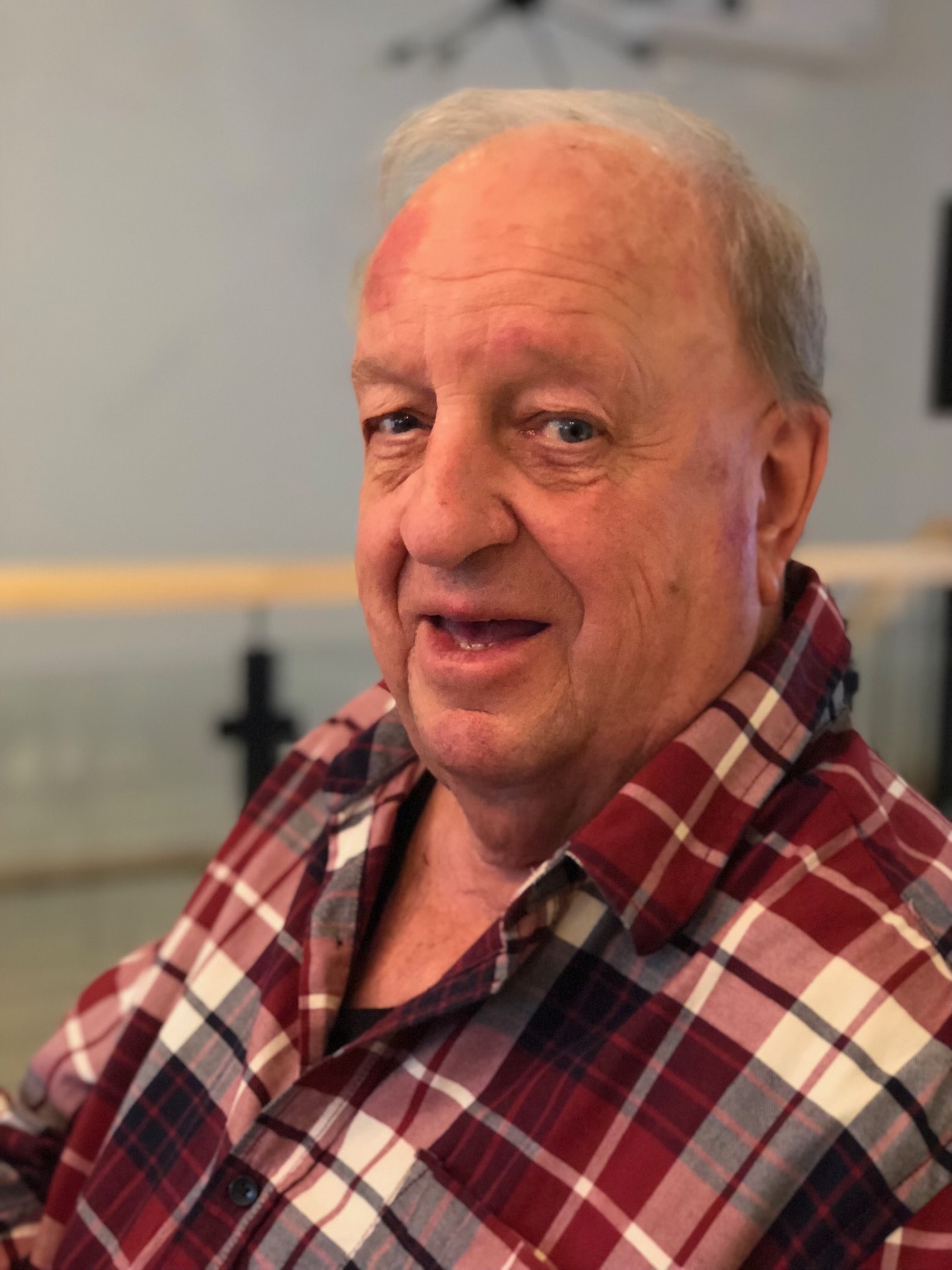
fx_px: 2090
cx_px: 476
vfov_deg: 33.8
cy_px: 635
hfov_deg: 25.7
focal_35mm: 57
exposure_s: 1/60
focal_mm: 6.6
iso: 1250
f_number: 2.8
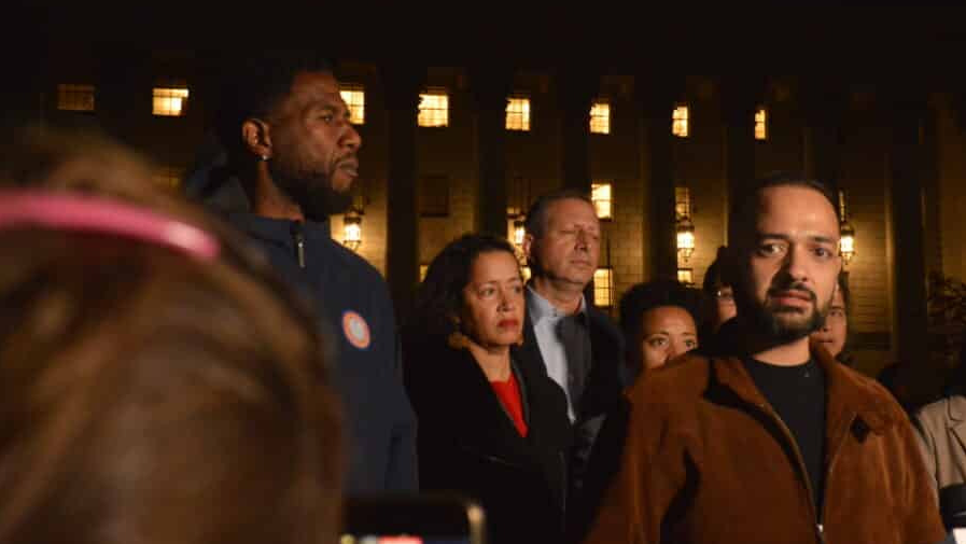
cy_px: 243
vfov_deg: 20.1
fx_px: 1537
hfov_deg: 34.9
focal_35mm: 60
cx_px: 482
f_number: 7.1
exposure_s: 1/40
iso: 3200
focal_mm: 38
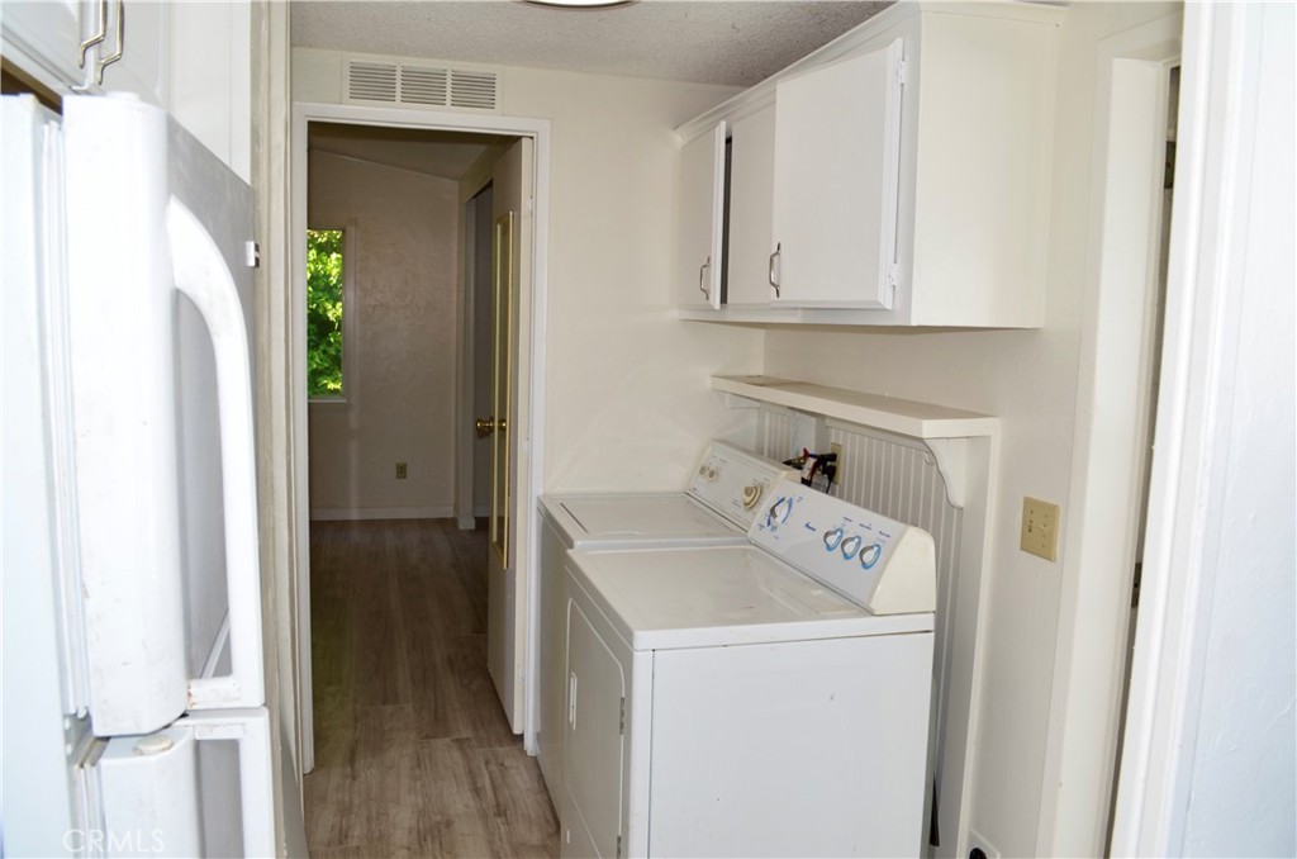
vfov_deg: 47.7
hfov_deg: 67.5
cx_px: 648
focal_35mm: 27
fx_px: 971
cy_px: 430
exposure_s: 1/60
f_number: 6.3
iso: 200
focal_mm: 18
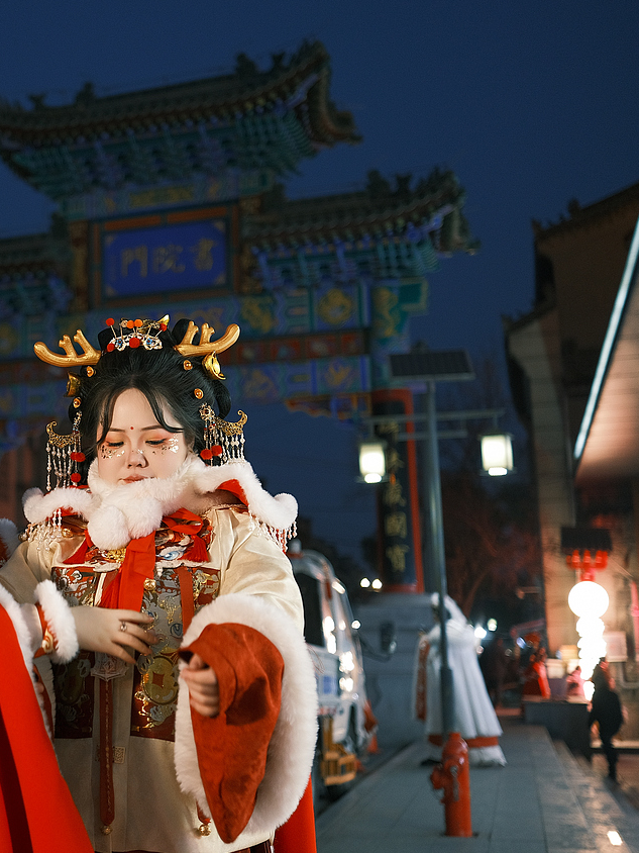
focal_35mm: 51
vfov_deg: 37.5
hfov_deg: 27.4
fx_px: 1255
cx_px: 46
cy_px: 426
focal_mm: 23
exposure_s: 1/125
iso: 500
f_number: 1.4
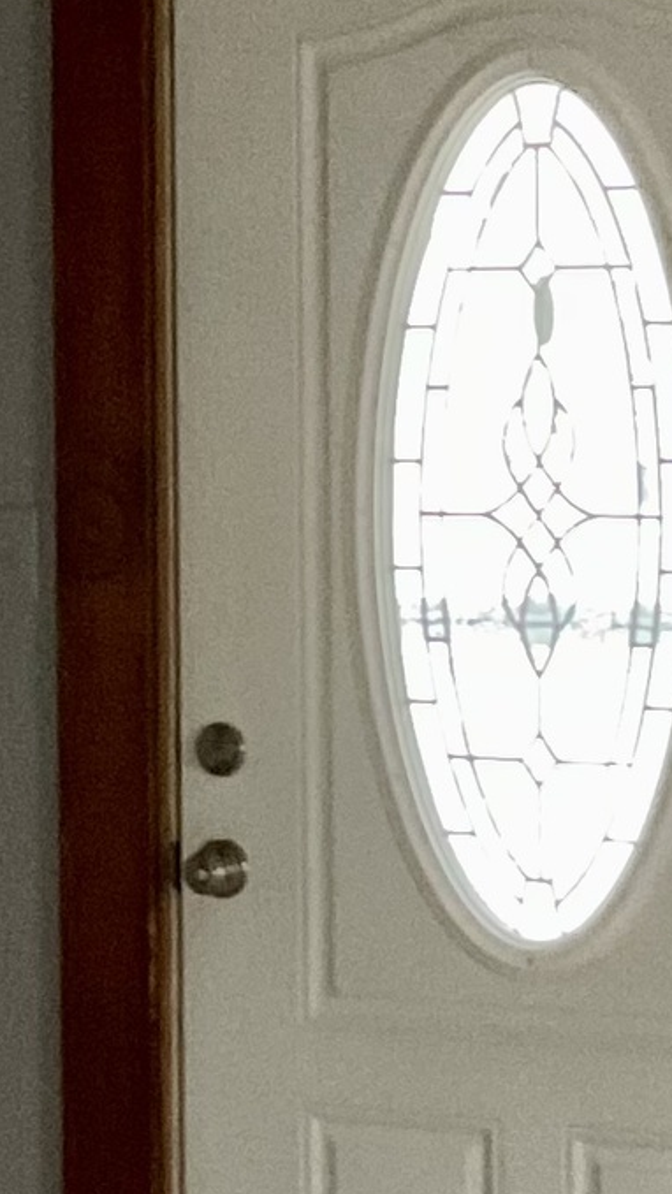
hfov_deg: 8.4
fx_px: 4529
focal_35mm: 143
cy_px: 624
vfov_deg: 15.0
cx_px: -7
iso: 500
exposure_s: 1/30
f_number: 1.8
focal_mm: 3
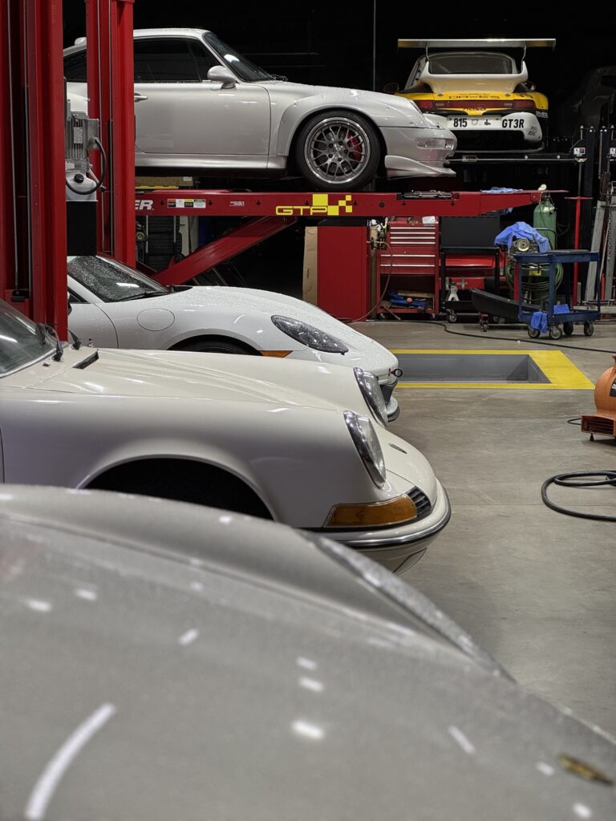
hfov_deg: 19.1
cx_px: 308
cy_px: 410
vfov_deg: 25.3
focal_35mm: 77
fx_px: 1827
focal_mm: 9
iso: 250
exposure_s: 1/120
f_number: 2.8
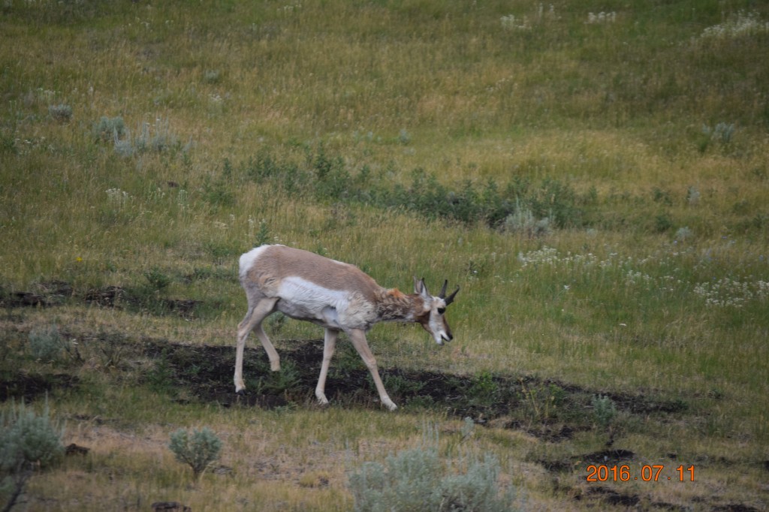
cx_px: 384
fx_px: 6406
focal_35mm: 300
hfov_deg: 6.9
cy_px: 256
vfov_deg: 4.6
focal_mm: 200
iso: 400
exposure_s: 1/1000
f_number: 5.6
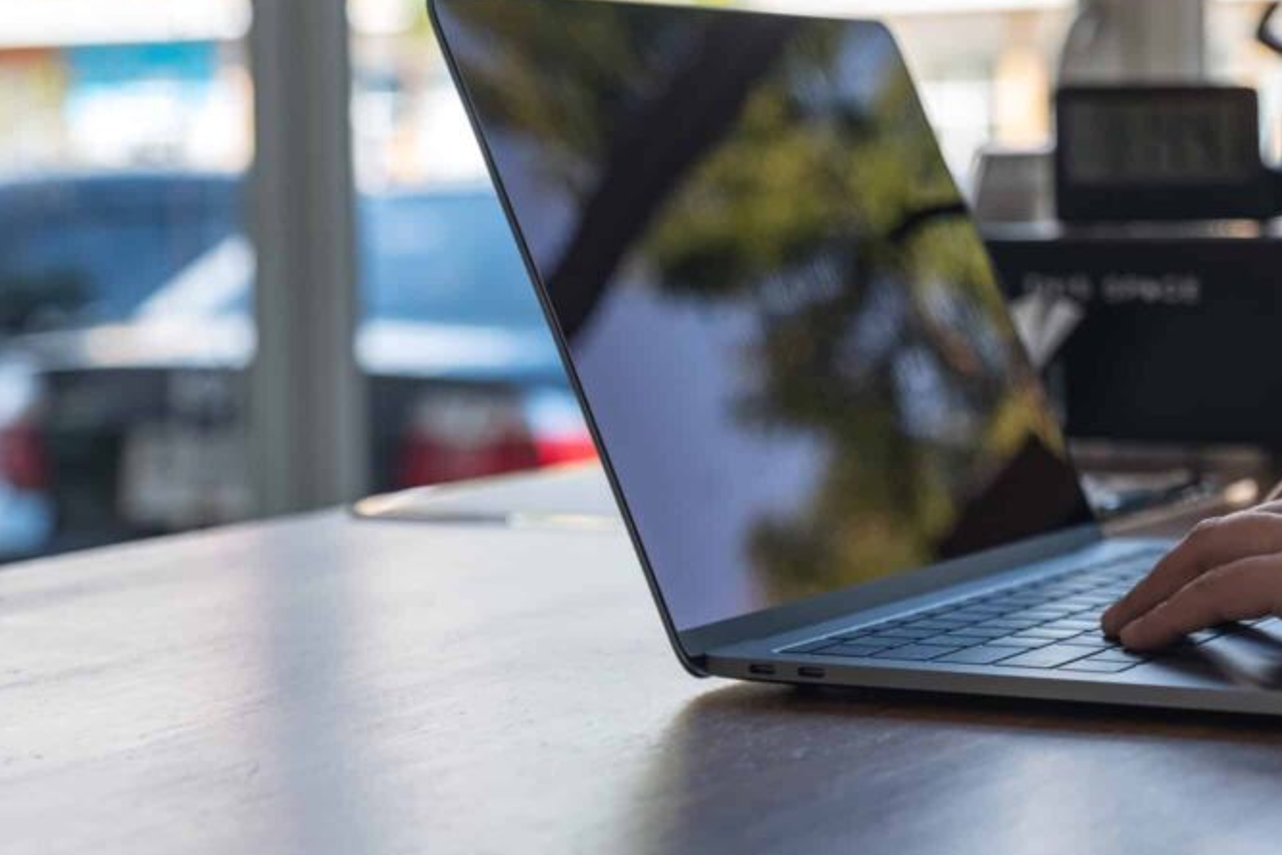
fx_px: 3170
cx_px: 798
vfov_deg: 15.3
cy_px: 295
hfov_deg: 22.8
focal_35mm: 89
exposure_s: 1/400
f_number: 2.8
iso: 200
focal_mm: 38.8
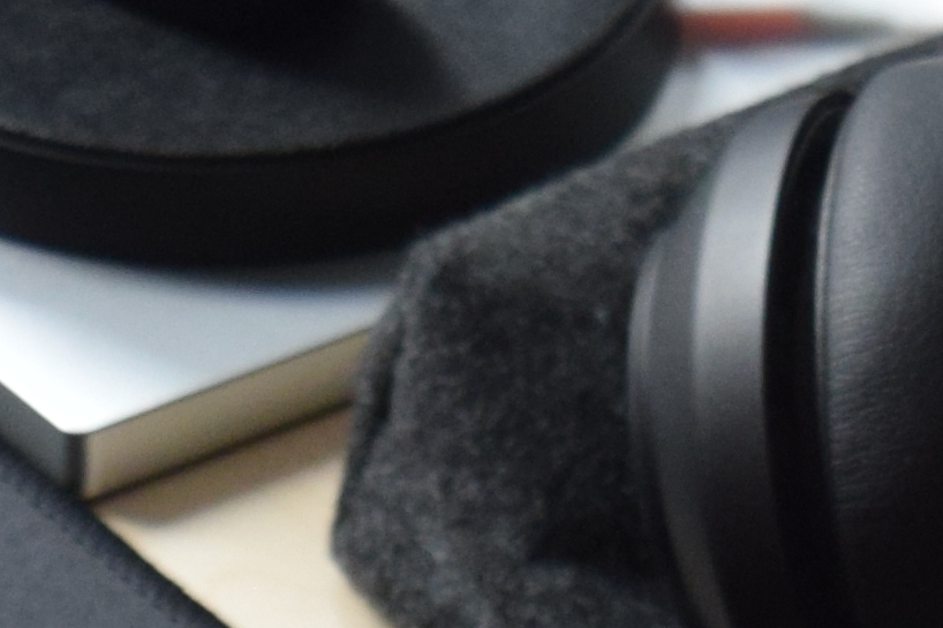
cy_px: 1810
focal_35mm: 374
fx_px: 9794
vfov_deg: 3.6
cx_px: 453
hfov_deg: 5.5
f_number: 4.5
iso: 640
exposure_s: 1/60
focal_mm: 34
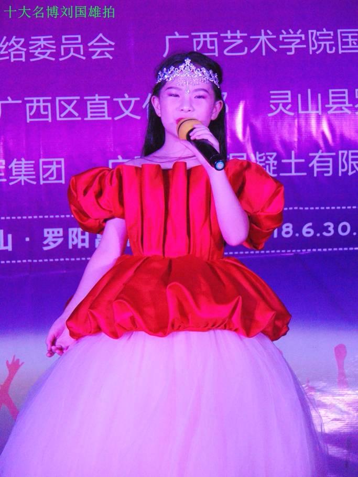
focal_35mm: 250
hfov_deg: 5.9
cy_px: 238
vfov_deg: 7.9
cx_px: 179
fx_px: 3446
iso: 250
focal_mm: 44.9
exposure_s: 1/125
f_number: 4.1
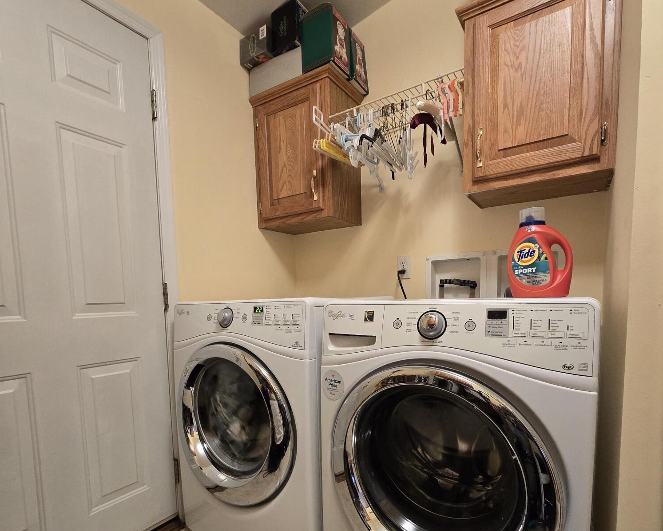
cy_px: 330
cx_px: 332
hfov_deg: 89.6
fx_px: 334
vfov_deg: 75.7
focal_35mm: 17
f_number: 2.2
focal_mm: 2.2
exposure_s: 1/60
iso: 400
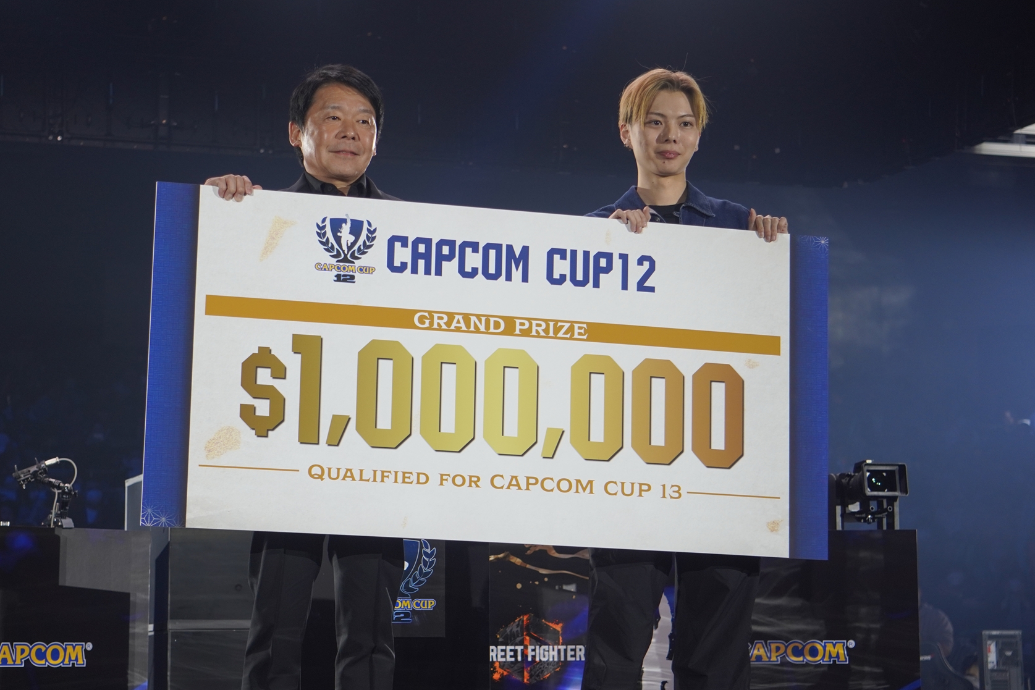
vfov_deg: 14.5
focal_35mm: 95
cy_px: 337
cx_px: 522
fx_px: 2719
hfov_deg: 21.6
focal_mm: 55
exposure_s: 1/160
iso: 400
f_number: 4.5
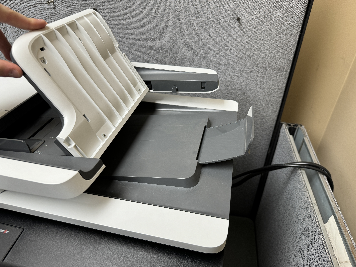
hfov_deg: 71.6
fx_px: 247
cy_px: 134
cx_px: 178
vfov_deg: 56.8
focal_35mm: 24
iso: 100
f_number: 1.78
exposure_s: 1/60
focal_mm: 6.86
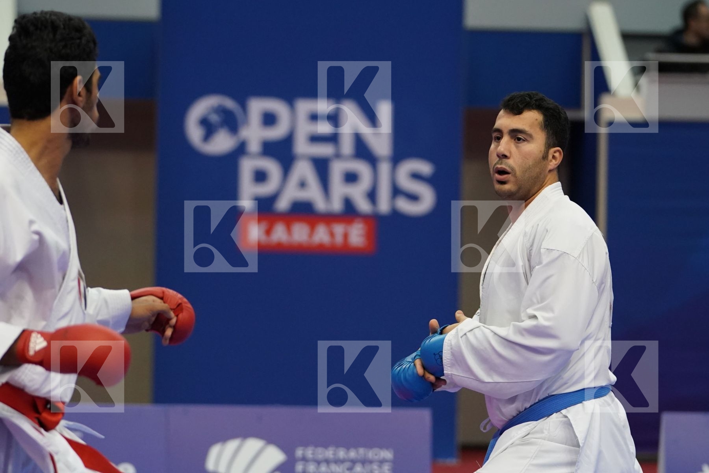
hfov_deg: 12.2
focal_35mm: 168
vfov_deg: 8.2
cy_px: 236
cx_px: 354
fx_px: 3308
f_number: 2.8
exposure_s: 1/1000
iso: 3200
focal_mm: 112
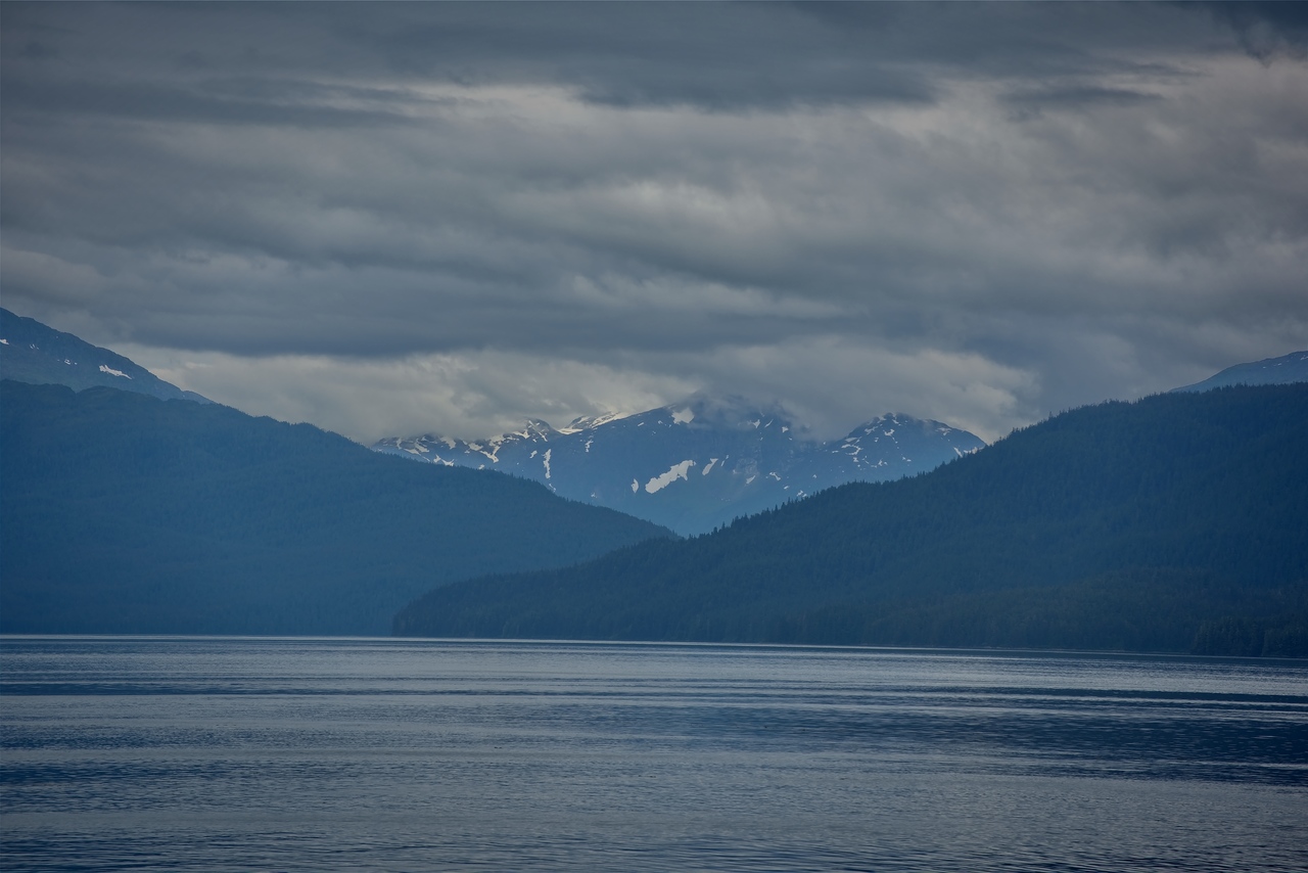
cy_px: 436
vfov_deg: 8.3
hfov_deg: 12.4
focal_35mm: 165
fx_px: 5996
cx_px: 654
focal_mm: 165
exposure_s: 1/400
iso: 100
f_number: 9
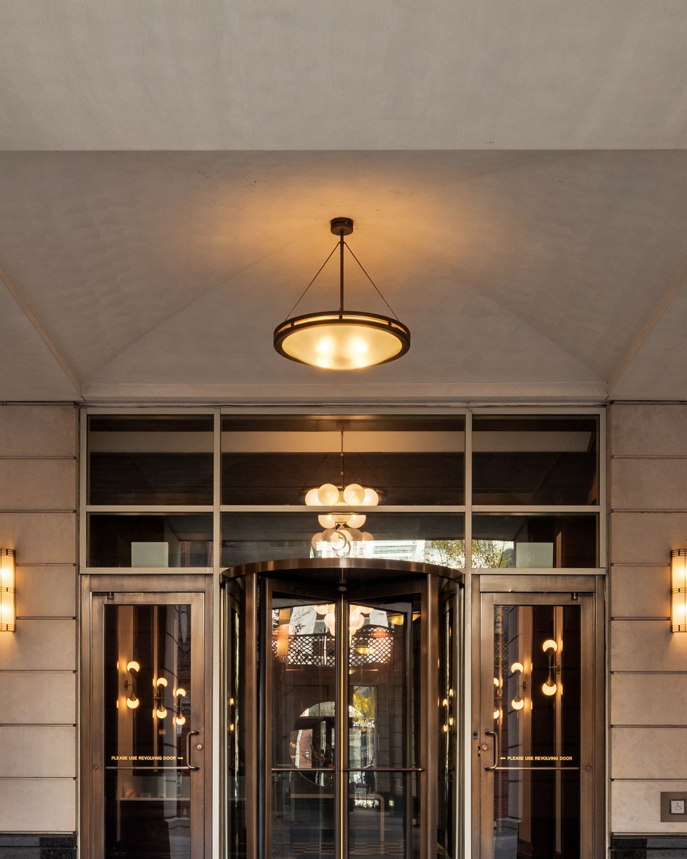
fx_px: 1223
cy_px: 570
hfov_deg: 31.4
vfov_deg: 38.3
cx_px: 348
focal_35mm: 48
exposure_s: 1/10
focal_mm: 21.5
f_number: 11
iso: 100
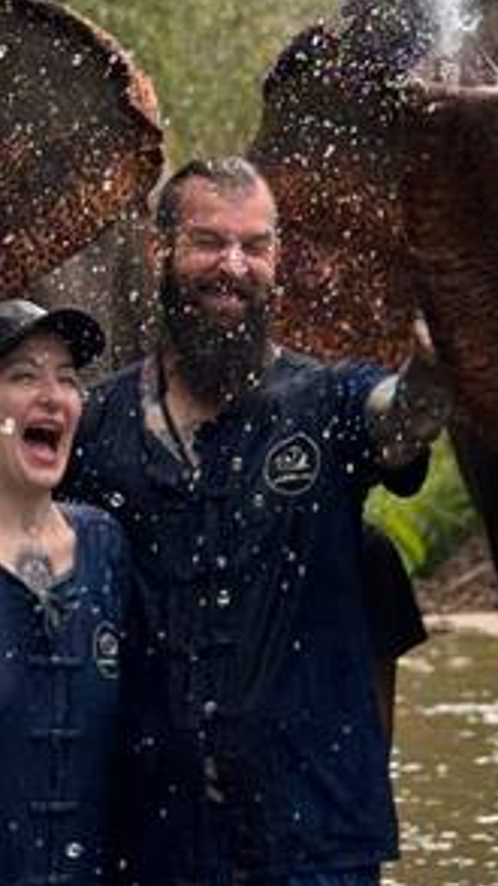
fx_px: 4021
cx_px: -72
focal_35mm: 171
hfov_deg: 7.0
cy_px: 30
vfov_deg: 12.5
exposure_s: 1/2110
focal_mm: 6.76
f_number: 1.78
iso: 64
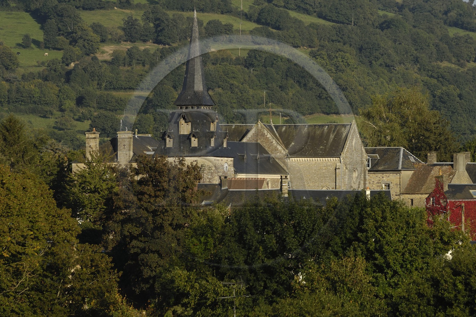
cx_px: 238
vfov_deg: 5.1
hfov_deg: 7.6
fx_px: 3569
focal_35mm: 270
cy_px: 158
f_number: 6
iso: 100
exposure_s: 1/320
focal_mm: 180
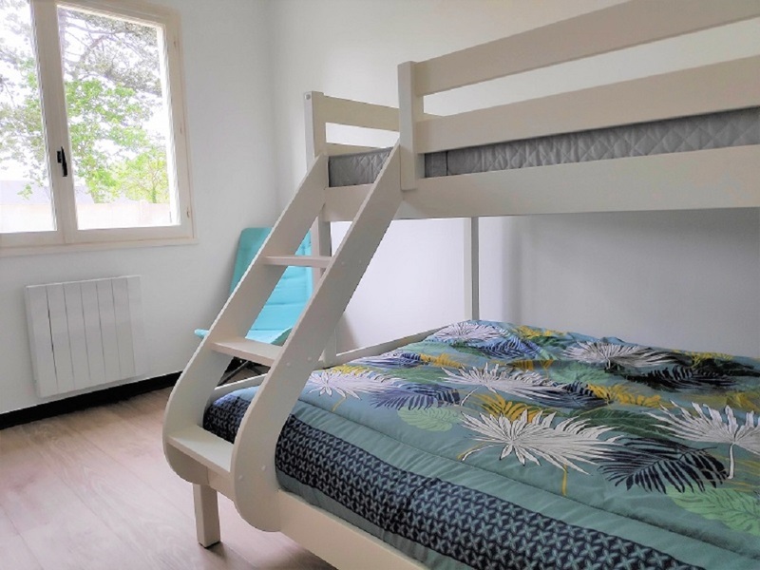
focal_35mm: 20
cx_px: 380
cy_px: 285
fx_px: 439
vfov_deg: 66.0
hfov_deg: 81.7
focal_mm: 3.94
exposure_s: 1/100
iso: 102
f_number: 1.9
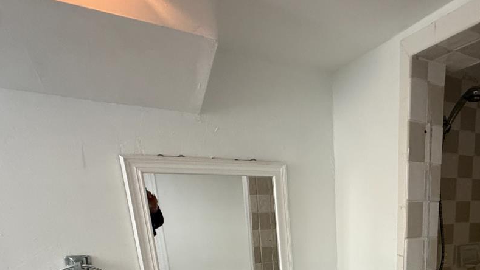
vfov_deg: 34.9
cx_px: 397
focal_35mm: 29
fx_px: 369
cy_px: 293
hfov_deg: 59.8
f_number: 2.2
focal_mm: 2.22
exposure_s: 1/99
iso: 250
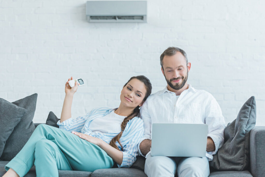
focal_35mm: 80
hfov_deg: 25.4
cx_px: 132
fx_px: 589
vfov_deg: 17.1
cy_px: 88
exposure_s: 1/200
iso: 400
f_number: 3.5
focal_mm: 80
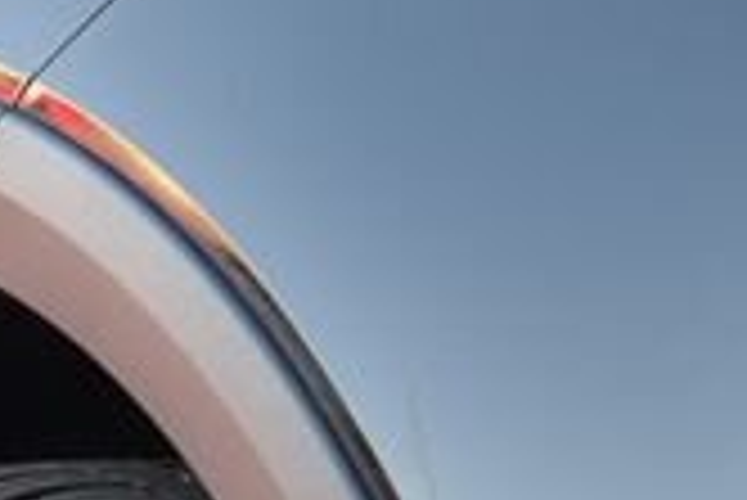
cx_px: 400
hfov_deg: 2.8
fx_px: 15410
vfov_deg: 1.9
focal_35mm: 742
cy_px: 171
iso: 500
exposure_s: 1/125
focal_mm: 120
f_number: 5.6
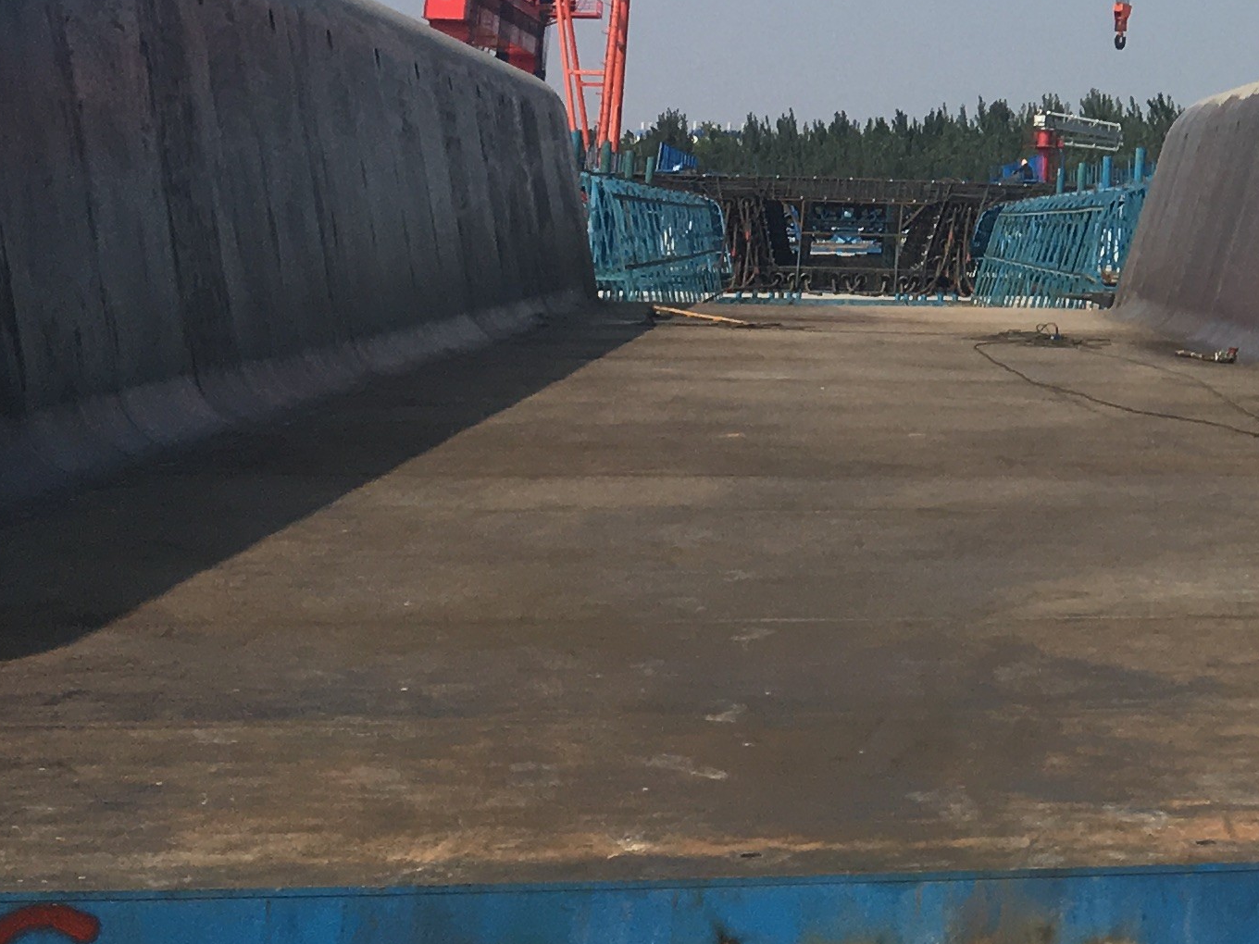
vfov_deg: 16.2
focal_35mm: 86
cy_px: -312
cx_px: 1723
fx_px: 3128
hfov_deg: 20.4
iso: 25
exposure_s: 1/2024
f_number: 2.2
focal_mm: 4.15
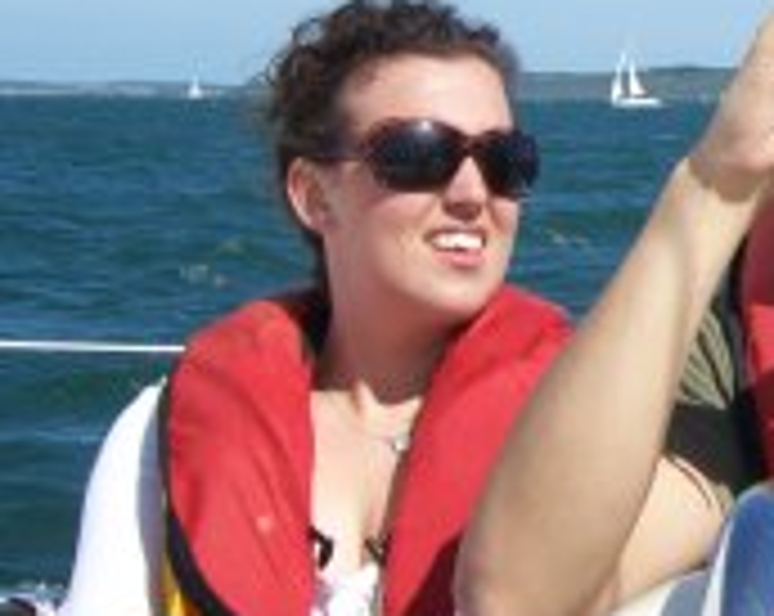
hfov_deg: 19.6
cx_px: 940
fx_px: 2104
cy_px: 52
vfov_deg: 16.4
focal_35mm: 92
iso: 80
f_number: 4.8
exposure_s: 1/582
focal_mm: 6
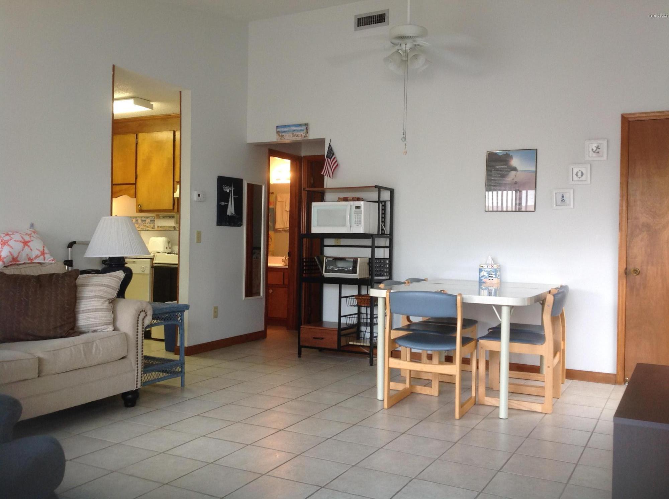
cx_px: 334
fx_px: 675
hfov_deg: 52.7
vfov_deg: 40.6
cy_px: 250
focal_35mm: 35
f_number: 2.4
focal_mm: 4.28
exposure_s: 1/20
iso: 50
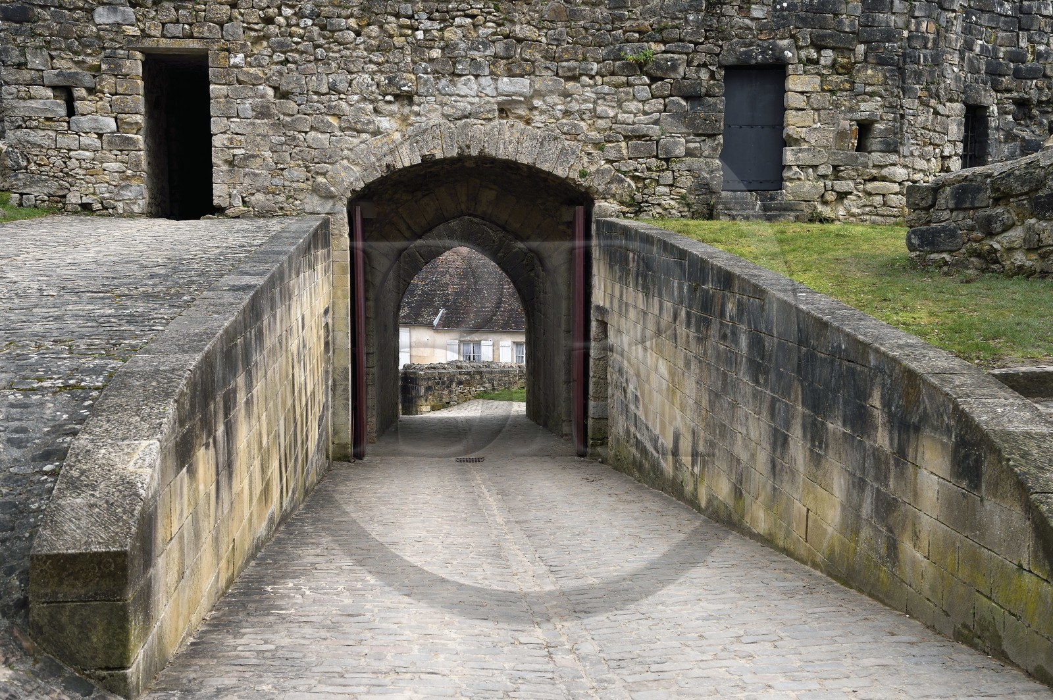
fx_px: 1344
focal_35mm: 46
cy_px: 350
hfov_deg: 42.8
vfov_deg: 29.2
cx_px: 526
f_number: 9
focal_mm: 46
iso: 200
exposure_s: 1/160
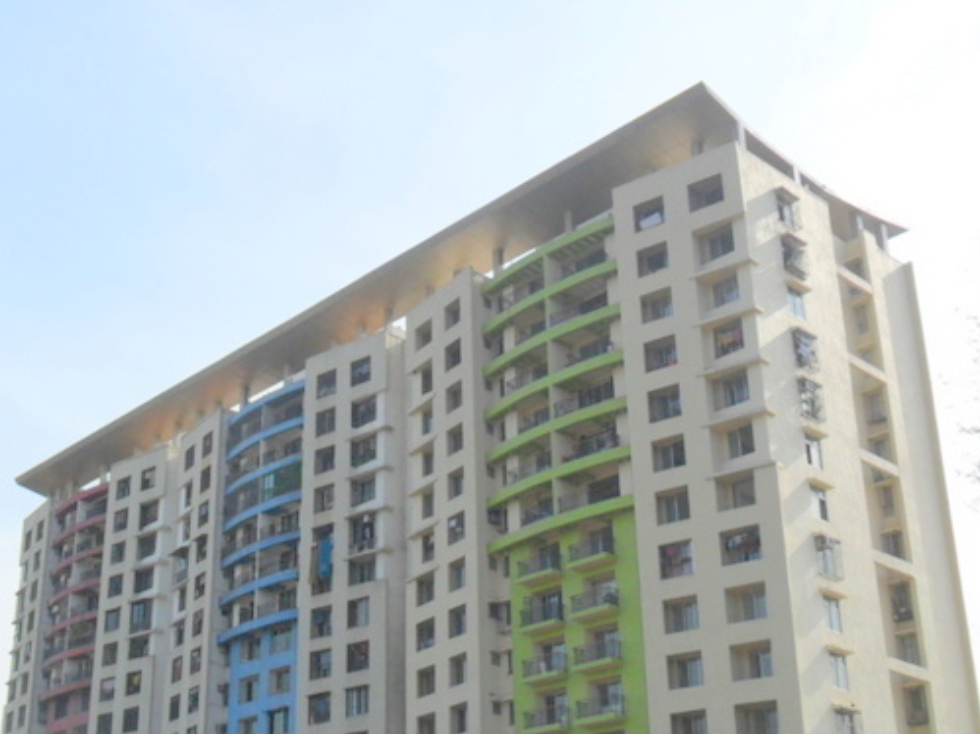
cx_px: 326
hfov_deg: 37.8
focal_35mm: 50
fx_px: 1415
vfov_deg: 28.9
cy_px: 474
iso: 100
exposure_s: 1/1000
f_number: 3.7
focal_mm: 5.7
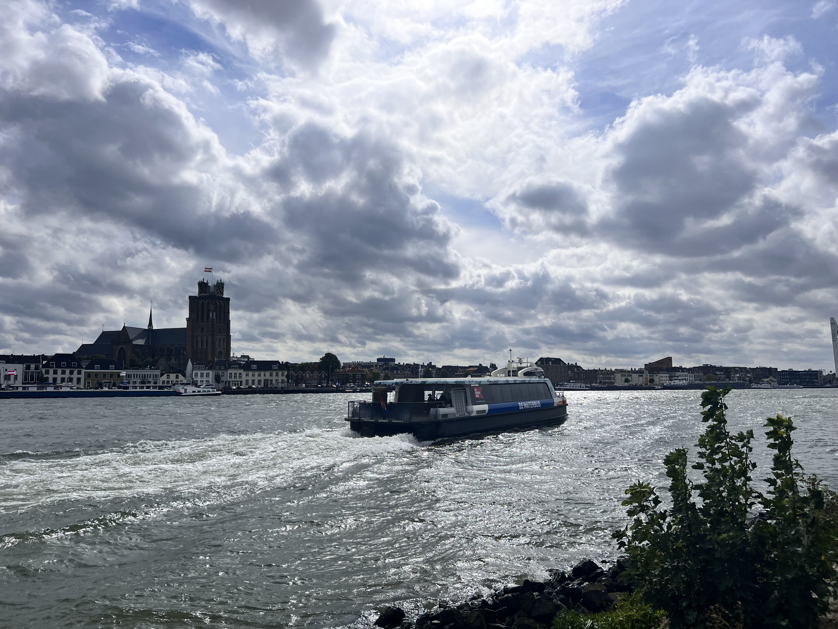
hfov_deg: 67.3
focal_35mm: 26
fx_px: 629
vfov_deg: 53.1
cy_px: 314
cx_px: 419
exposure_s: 1/16393
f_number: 1.5
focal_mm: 5.7
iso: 40
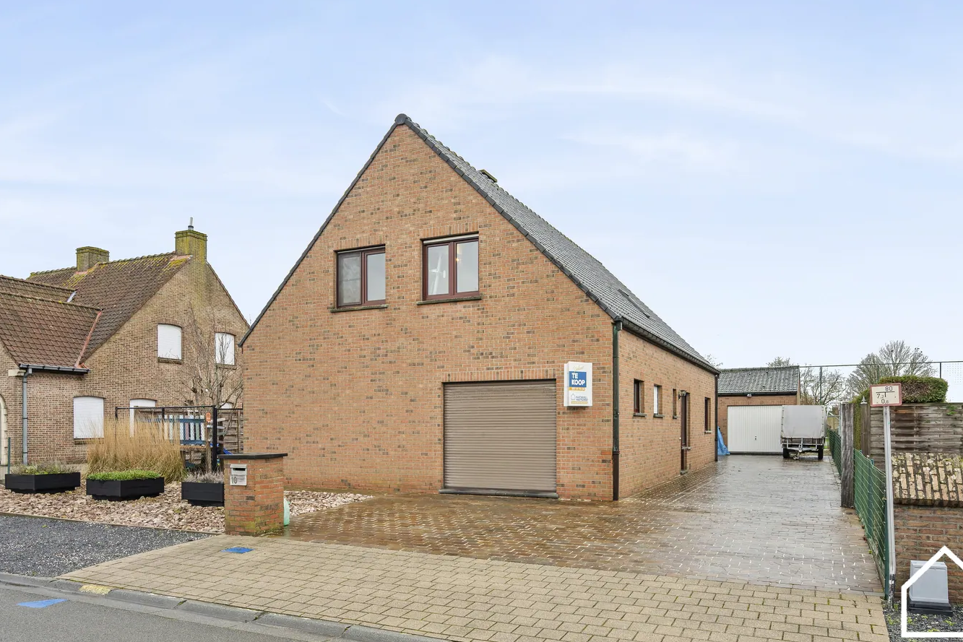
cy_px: 307
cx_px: 492
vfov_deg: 59.5
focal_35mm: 21
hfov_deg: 81.2
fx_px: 562
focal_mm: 20
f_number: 11
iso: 160
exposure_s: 1/8
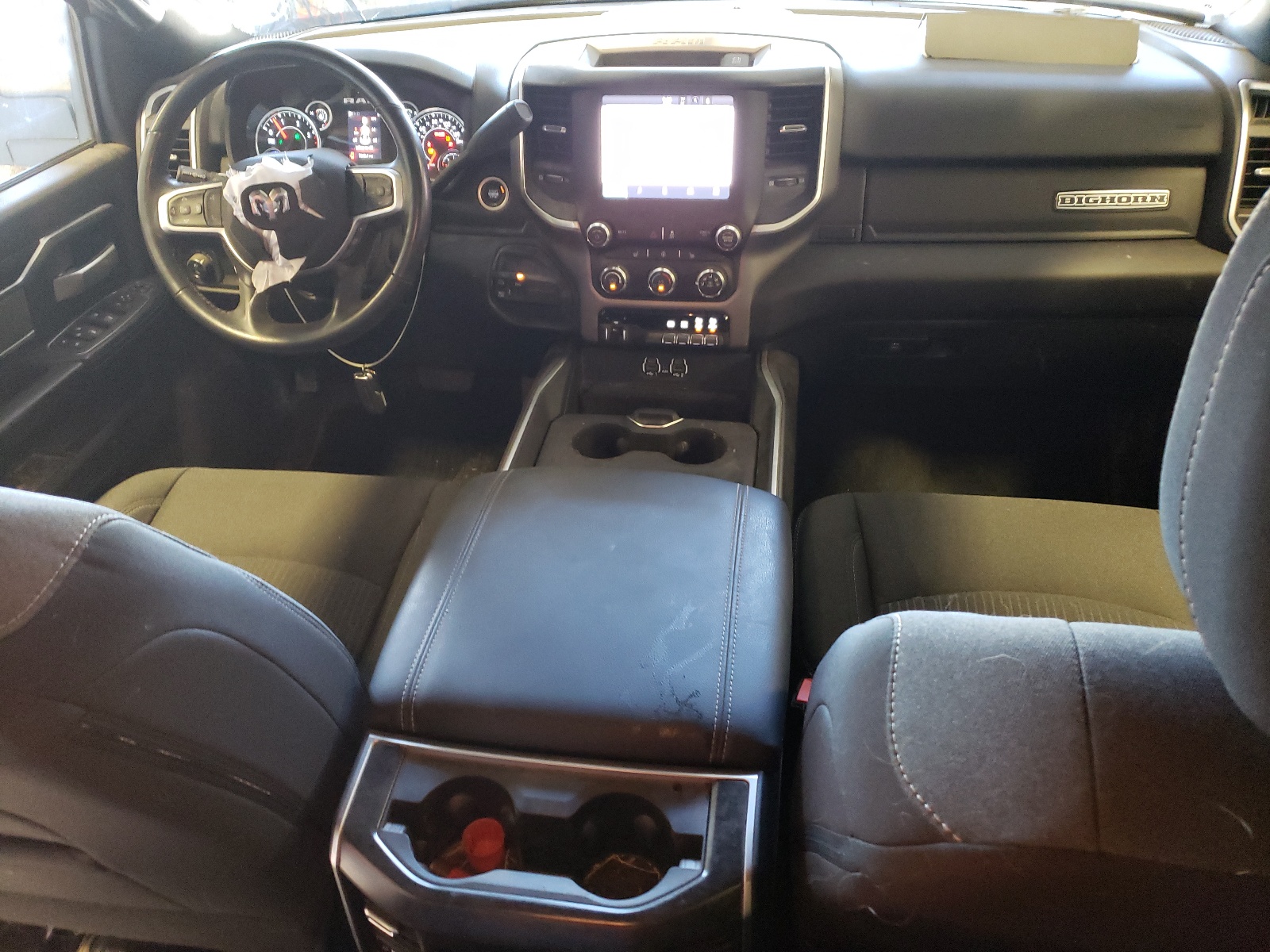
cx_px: 635
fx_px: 954
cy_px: 476
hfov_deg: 67.3
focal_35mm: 26
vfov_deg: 53.1
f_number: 1.5
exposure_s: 1/30
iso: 350
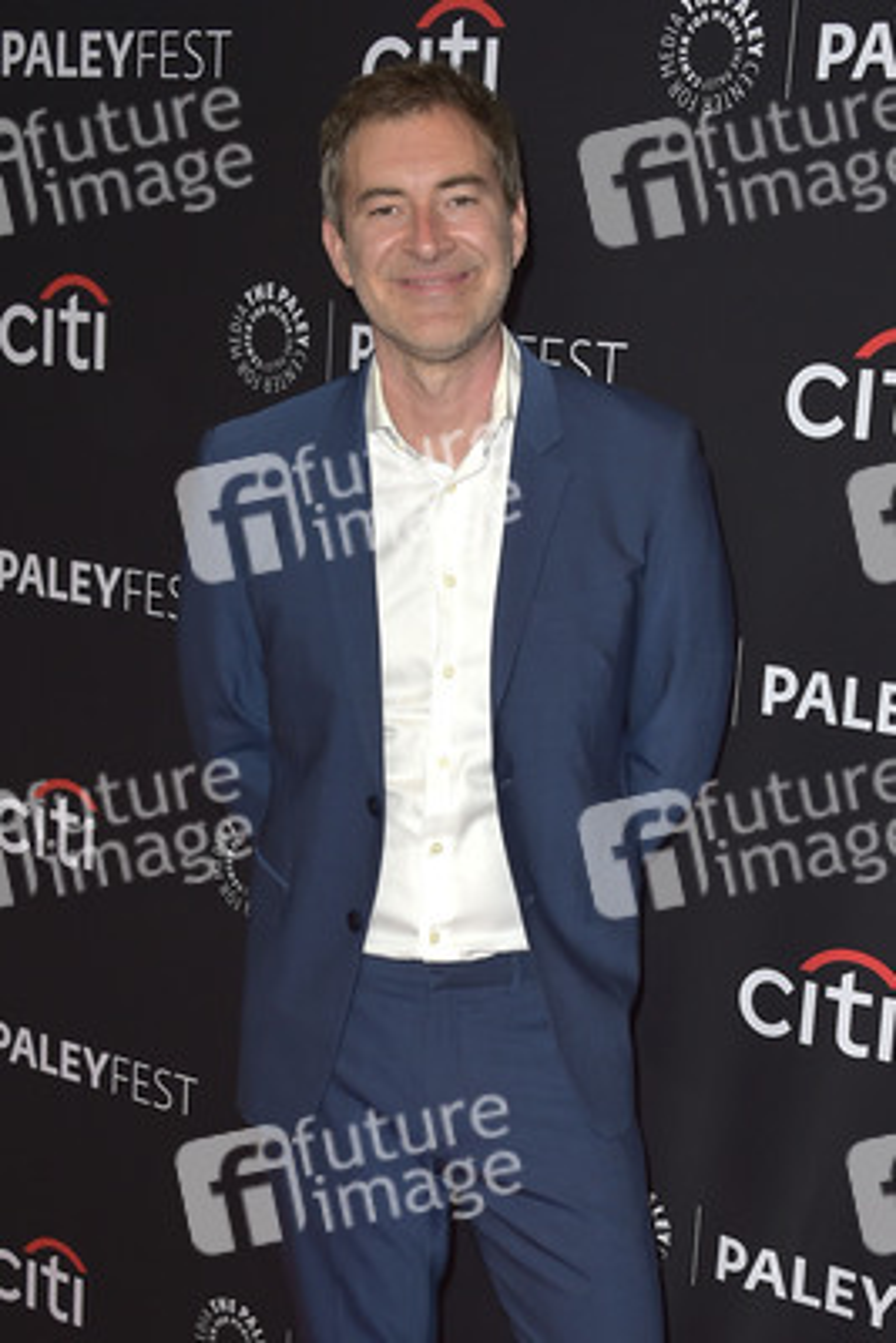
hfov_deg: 33.4
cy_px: 672
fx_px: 1492
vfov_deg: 48.4
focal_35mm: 40
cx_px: 448
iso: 400
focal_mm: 40
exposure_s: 1/200
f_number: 6.3
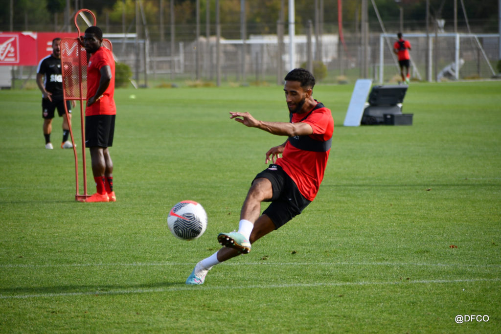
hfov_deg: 7.2
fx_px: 3967
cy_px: 167
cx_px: 250
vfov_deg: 4.8
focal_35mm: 285
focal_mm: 190
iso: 400
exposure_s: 1/1250
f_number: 5.6
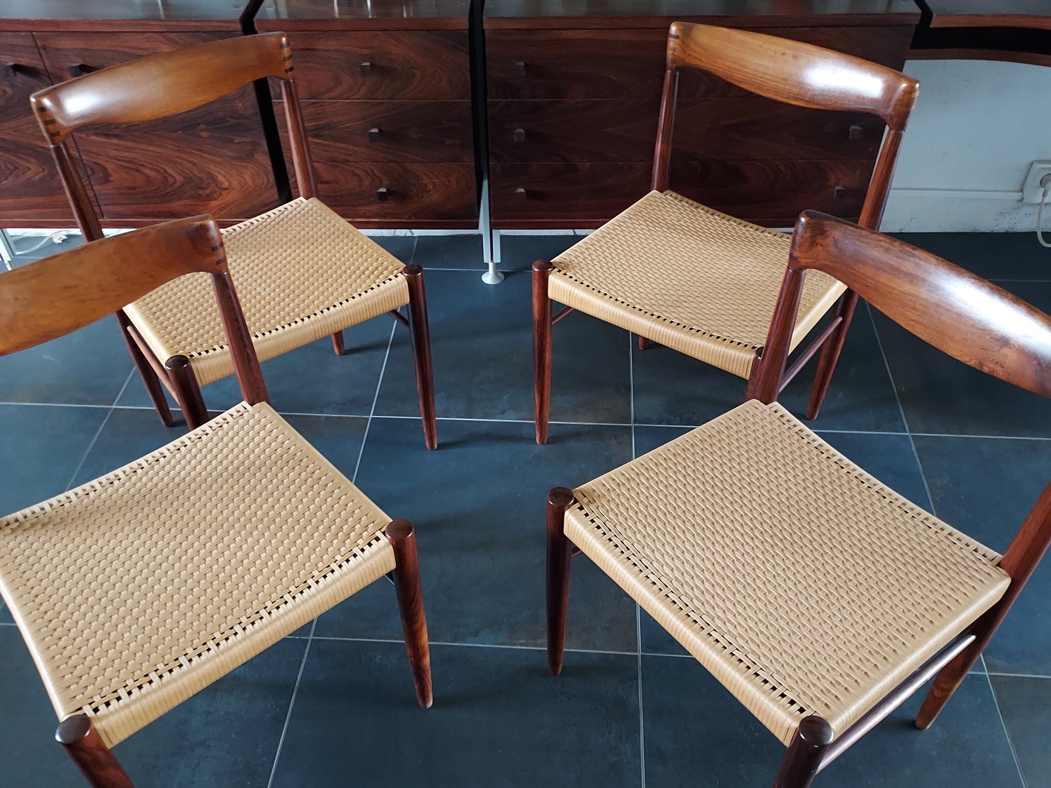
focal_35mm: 29
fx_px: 881
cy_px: 462
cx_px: 505
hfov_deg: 61.6
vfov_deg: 48.0
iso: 500
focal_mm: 4.6
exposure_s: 1/25
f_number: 1.8
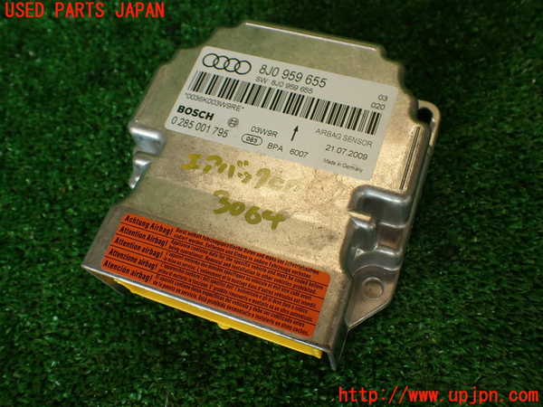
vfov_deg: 44.2
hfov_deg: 56.8
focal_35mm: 32
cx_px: 272
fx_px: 502
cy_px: 204
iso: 100
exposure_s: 1/80
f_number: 2.4
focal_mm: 5.79
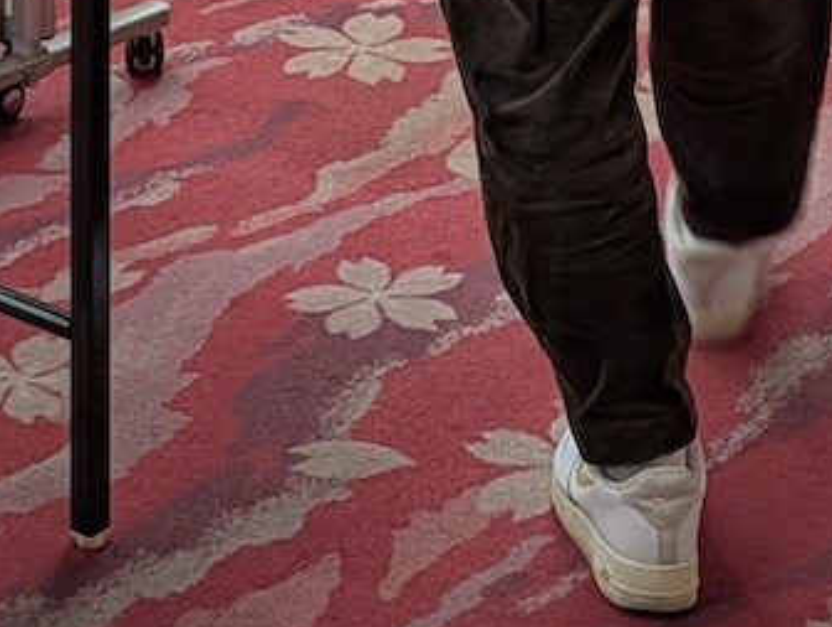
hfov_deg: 14.4
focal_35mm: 137
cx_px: 490
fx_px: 3298
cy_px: -981
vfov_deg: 9.4
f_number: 1.68
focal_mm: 6.9
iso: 27
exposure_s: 1/100
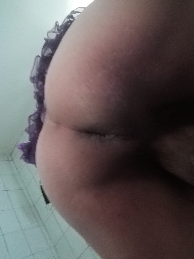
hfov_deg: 51.4
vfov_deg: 65.3
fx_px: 202
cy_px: 130
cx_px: 97
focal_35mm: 27
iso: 500
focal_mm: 2.82
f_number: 2
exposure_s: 1/10
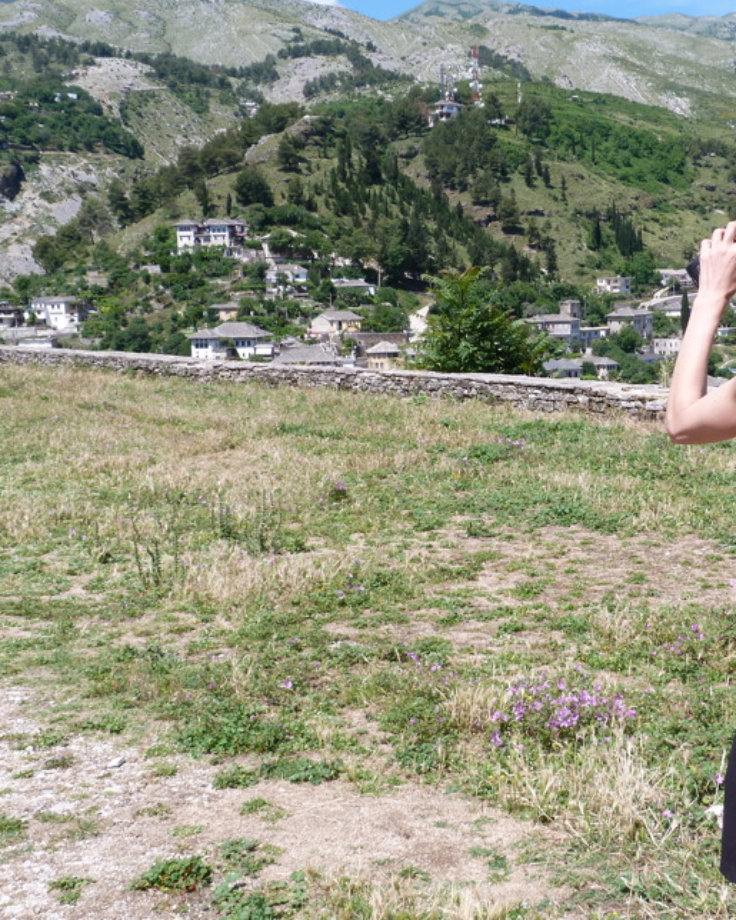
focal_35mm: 45
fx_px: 1226
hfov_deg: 32.8
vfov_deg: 41.1
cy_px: 413
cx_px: 546
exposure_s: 1/250
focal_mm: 5.2
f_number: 5.6
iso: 80
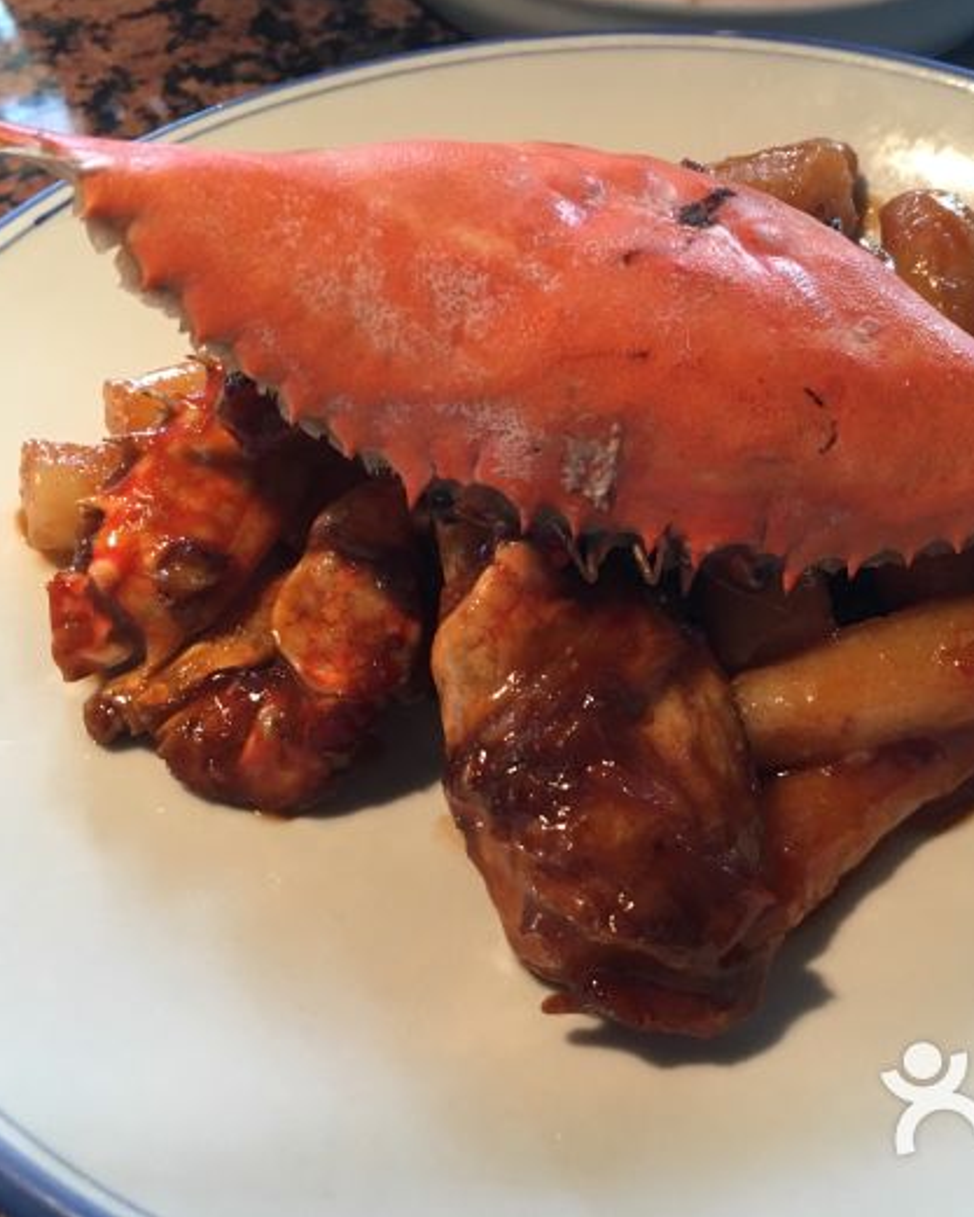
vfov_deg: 47.9
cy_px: 606
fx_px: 1369
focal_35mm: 38
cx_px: 649
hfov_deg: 38.7
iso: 125
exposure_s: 1/33
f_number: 2.2
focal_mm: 4.15
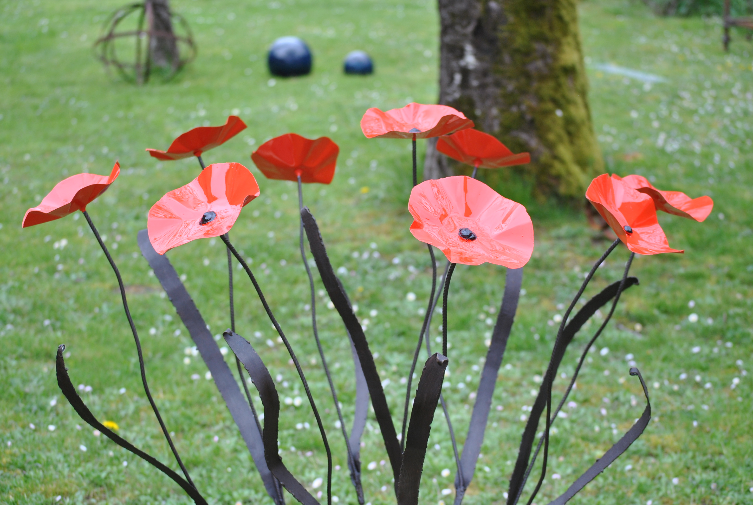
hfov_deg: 24.6
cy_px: 252
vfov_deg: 16.6
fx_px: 1729
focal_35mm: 82
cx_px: 376
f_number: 4.5
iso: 200
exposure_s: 1/80
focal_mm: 55
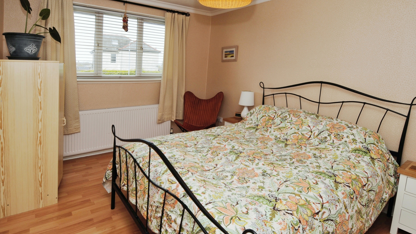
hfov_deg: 89.6
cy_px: 121
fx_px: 210
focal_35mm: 19
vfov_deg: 58.3
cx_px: 209
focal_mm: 12
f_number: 7.1
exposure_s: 1/40
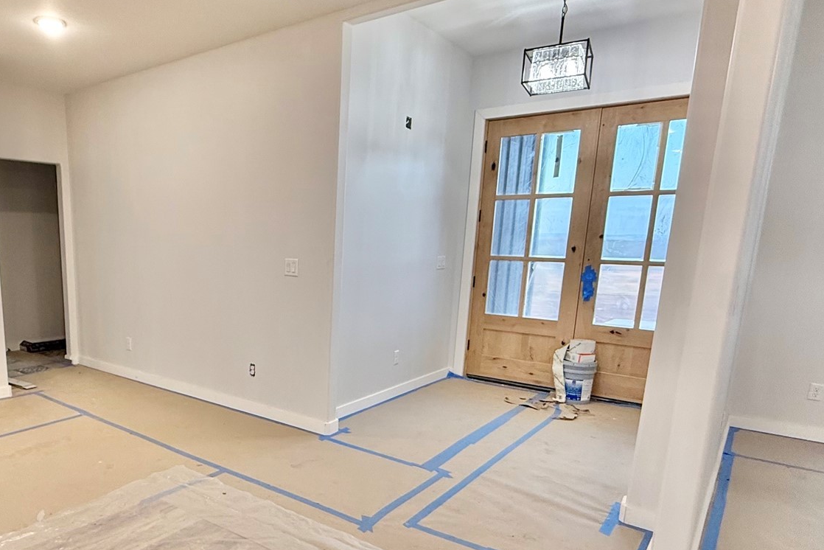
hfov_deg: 68.9
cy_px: 349
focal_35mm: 25
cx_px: 256
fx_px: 572
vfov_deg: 50.7
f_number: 2.2
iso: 200
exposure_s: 1/120
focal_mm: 2.22
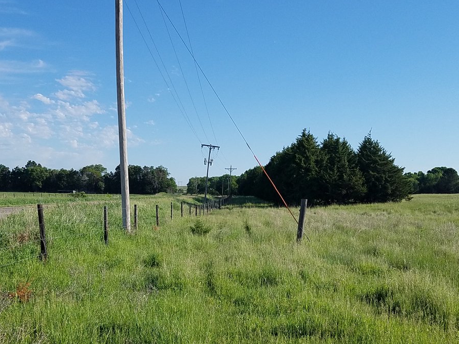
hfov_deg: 42.9
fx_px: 584
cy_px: 262
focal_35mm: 44
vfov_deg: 32.2
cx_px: 223
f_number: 1.7
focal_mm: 4.2
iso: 50
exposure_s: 1/2968
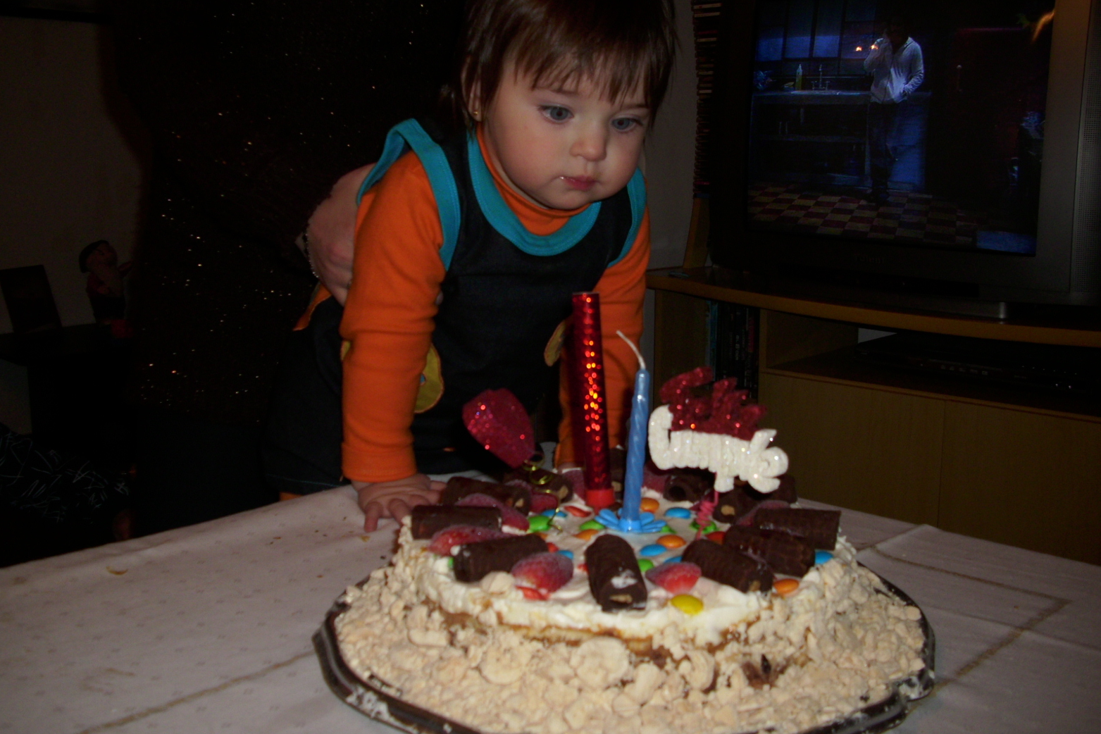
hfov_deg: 57.2
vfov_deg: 39.9
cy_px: 313
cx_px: 555
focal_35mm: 33
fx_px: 1009
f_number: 2.8
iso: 50
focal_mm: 6.2
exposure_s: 1/60
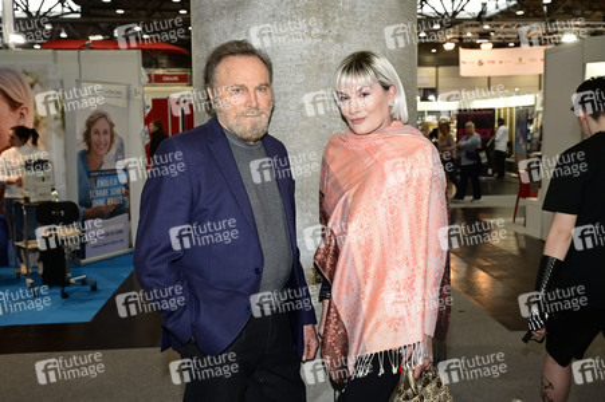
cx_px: 302
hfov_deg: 55.1
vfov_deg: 38.3
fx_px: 579
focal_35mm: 34
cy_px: 201
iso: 1600
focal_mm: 34.5
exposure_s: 1/200
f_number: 5
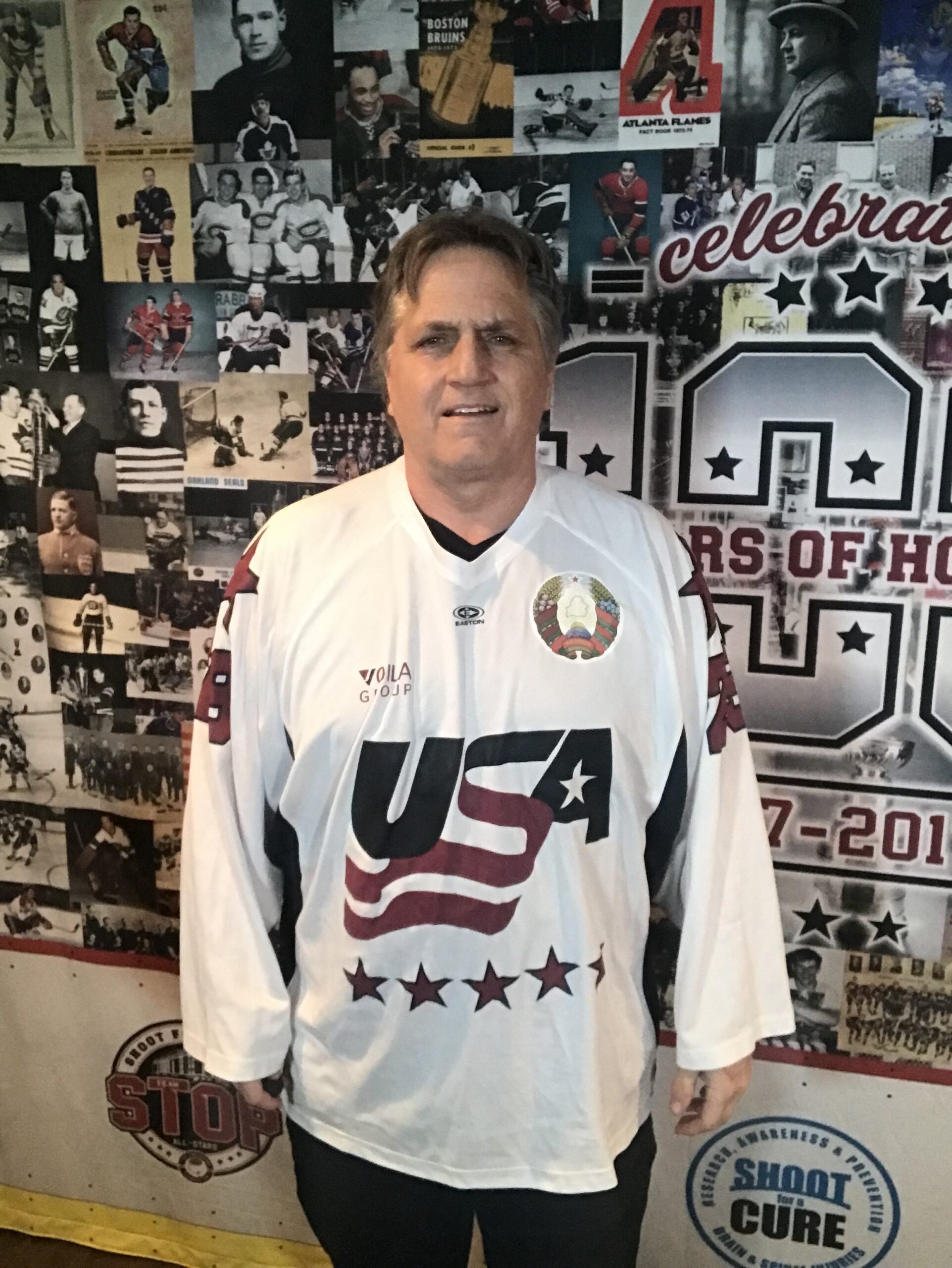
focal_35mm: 32
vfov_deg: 56.8
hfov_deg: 44.2
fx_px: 1172
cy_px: 634
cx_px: 476
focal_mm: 2.87
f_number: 2.2
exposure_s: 1/30
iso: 200
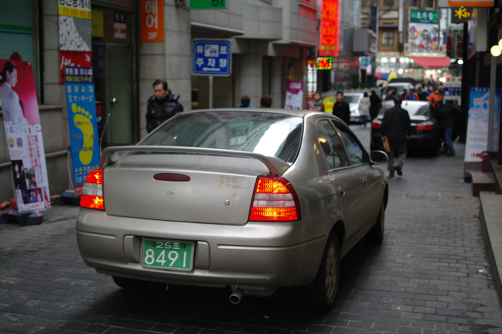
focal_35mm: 46
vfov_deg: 29.2
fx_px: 641
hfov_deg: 42.8
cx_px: 251
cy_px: 167
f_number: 2.4
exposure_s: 1/80
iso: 100
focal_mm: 30
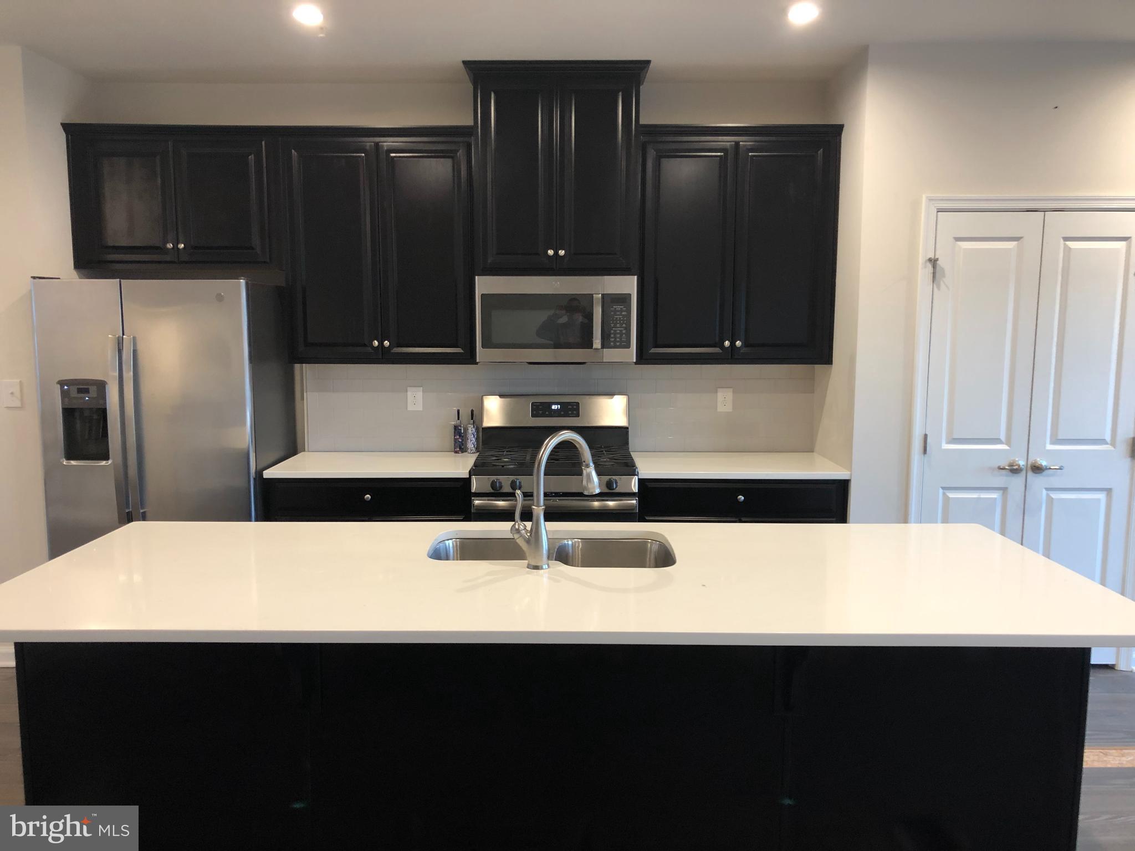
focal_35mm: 28
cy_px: 426
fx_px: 918
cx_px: 568
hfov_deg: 63.4
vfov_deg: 49.7
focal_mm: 3.99
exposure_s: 1/15
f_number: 1.8
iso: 50
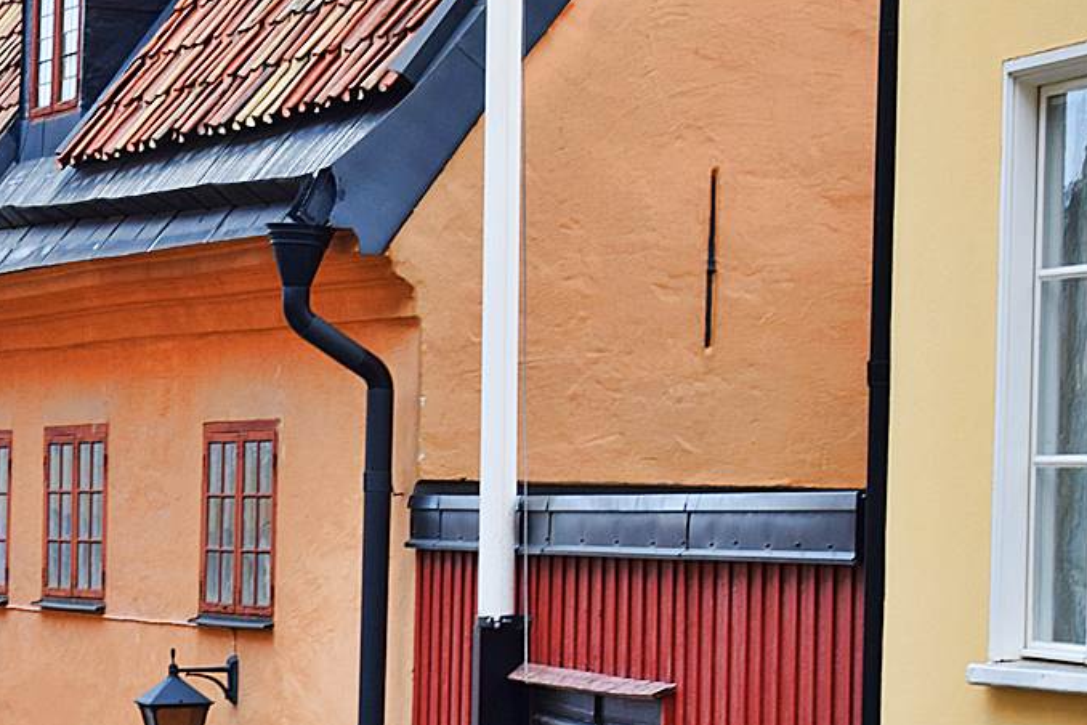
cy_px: 527
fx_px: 5133
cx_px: 16
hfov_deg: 12.0
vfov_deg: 8.1
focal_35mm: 170
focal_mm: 48
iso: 500
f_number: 5.3
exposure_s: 1/60
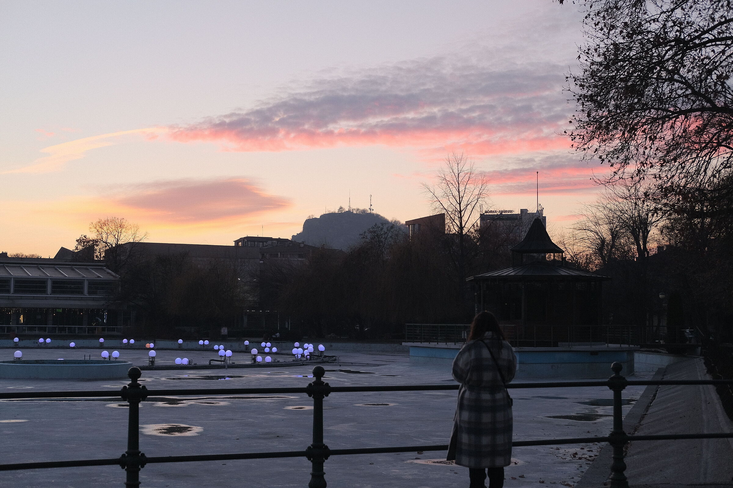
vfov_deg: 25.5
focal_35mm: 53
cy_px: 244
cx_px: 366
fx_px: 1079
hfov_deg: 37.5
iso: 800
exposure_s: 1/160
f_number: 5.6
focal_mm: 35
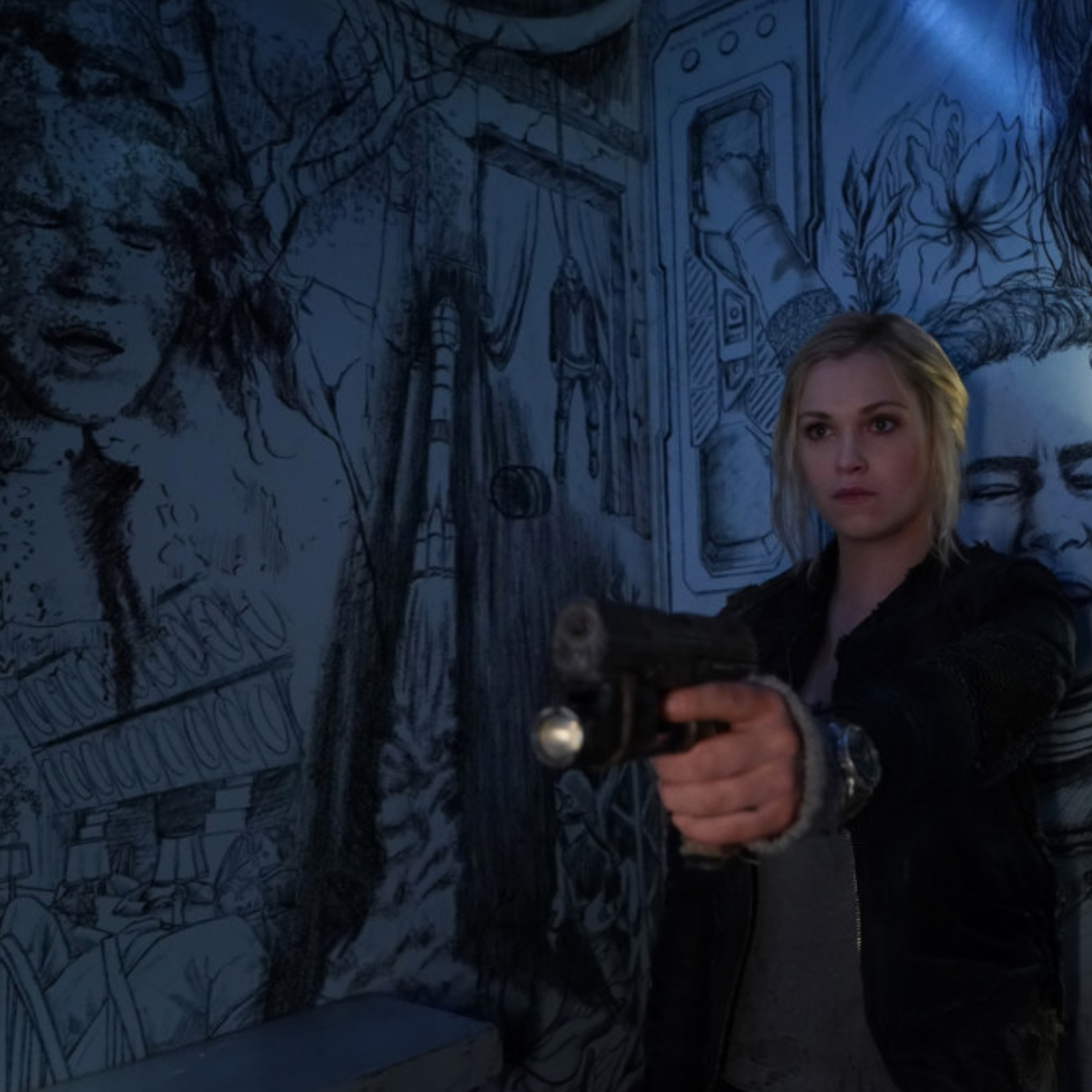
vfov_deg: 52.5
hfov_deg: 51.0
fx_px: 1106
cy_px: 547
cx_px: 771
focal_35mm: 31
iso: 4000
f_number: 4
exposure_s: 1/80
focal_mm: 24
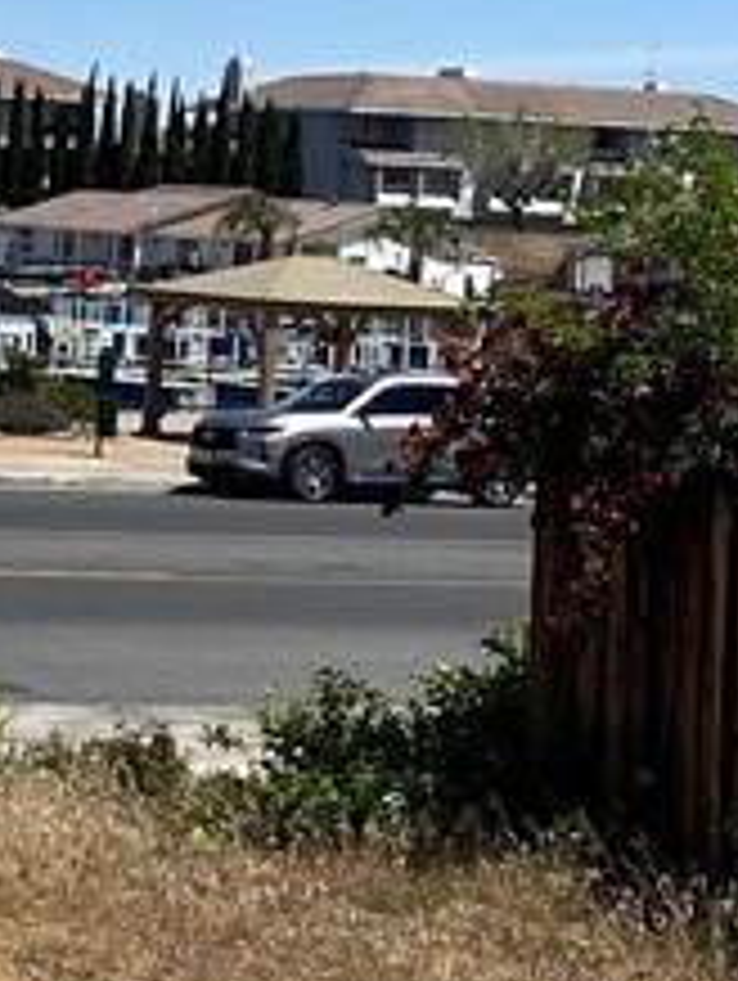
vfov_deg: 16.1
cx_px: -814
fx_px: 3461
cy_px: 256
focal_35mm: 122
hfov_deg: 10.9
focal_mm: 4.25
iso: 32
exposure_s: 1/3846
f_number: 1.8
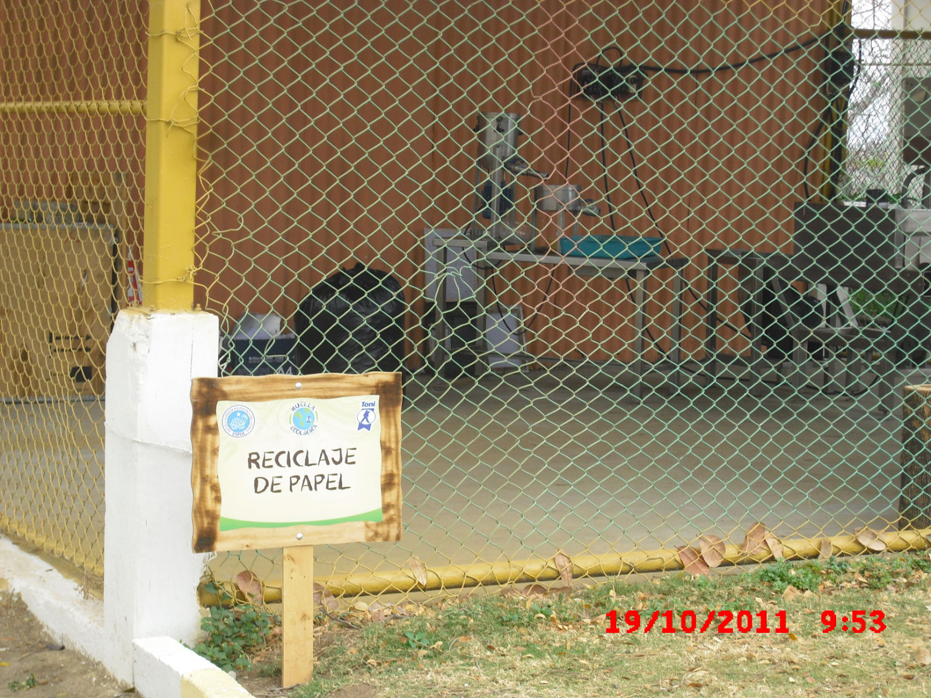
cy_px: 349
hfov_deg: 21.1
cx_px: 466
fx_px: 2501
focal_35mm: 93
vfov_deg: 15.9
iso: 100
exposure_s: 1/100
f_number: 4.7
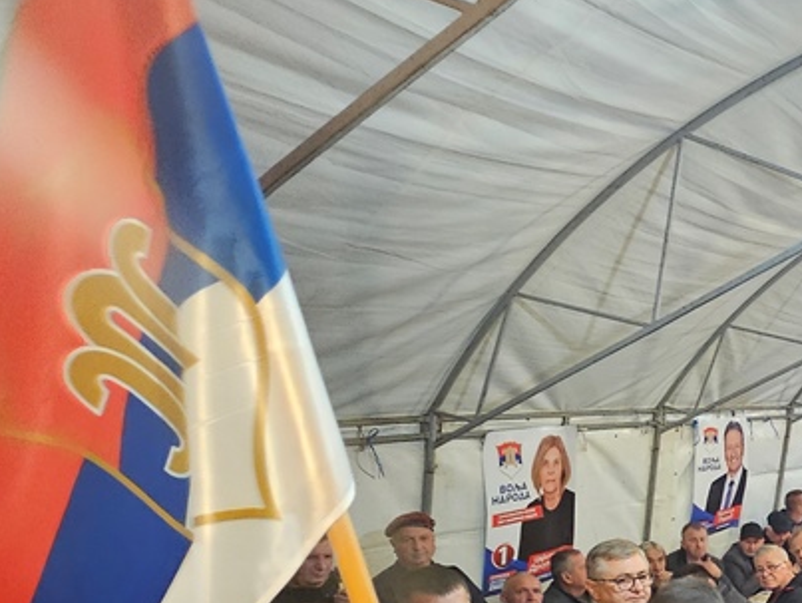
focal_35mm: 33
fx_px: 765
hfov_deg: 40.7
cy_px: 563
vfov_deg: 39.3
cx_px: 937
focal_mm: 2.2
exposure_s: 1/25
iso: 640
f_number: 2.2
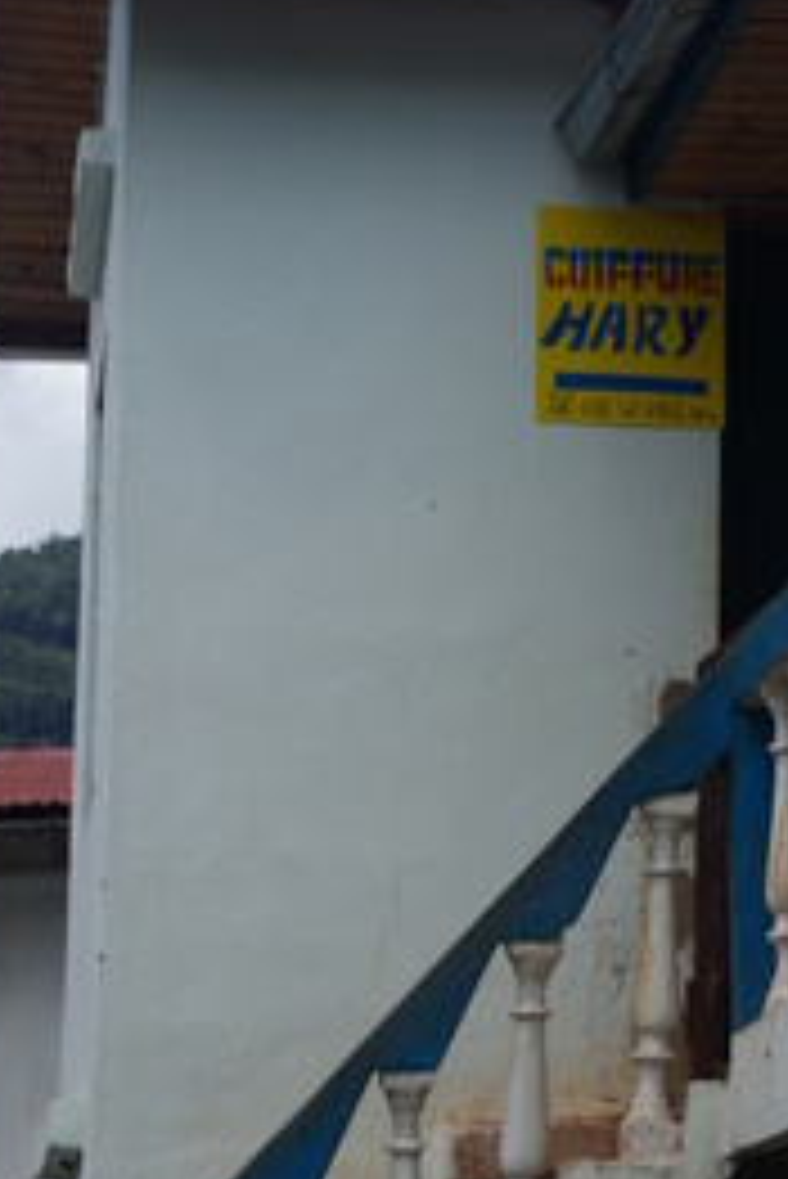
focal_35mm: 151
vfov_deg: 13.6
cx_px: 653
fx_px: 4948
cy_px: 590
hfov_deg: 9.1
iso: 100
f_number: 6.7
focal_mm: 55
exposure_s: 1/125
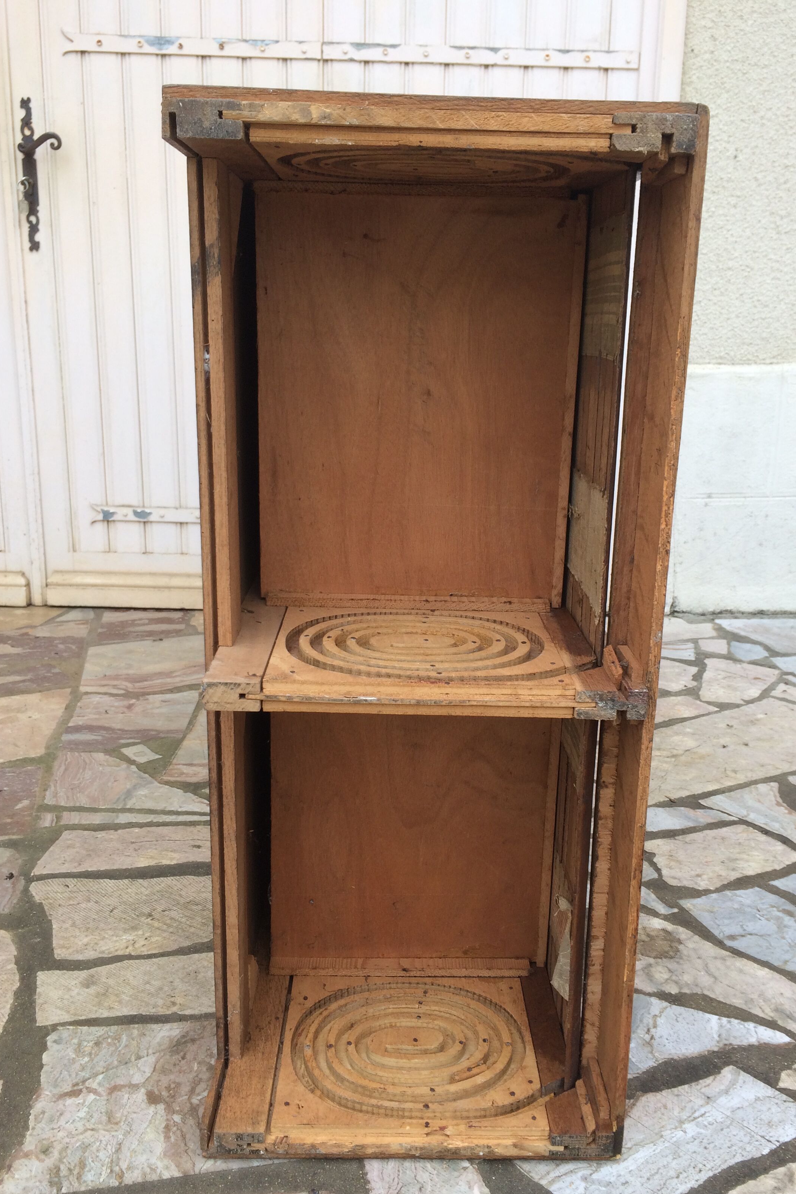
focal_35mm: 31
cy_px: 601
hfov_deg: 42.3
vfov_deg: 60.3
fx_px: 1028
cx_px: 420
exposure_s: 1/100
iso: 40
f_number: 2.2
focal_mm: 4.15
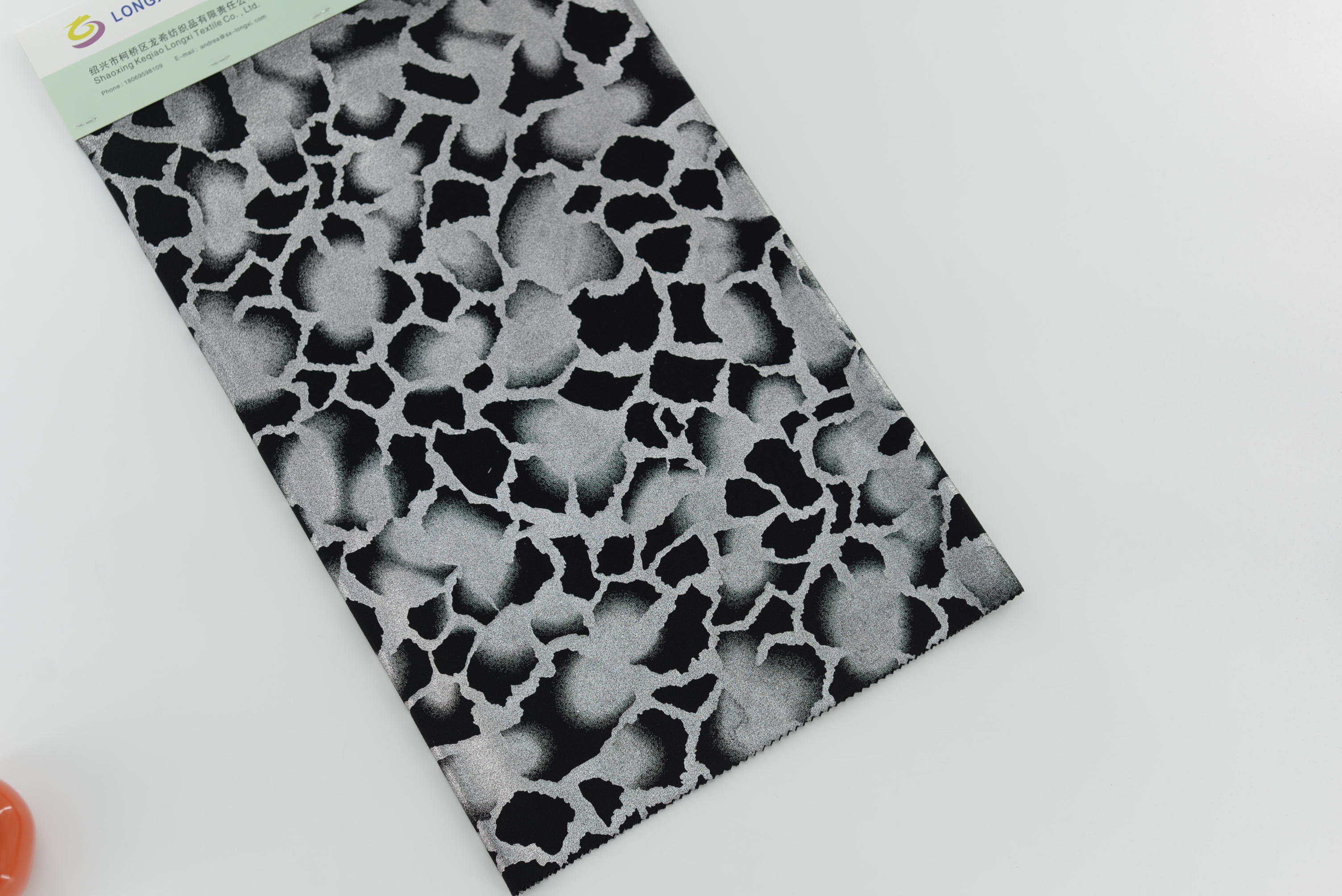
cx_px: 671
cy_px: 448
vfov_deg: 27.0
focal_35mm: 50
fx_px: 1865
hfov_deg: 39.6
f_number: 4
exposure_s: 1/160
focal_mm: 50
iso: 100
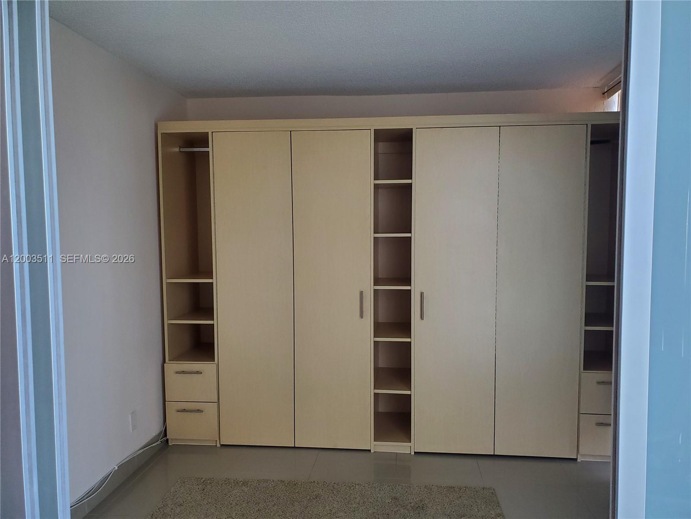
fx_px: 519
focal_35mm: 26
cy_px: 260
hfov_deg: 67.3
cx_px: 346
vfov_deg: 53.1
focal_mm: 4.3
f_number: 2.4
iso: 320
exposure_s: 1/40
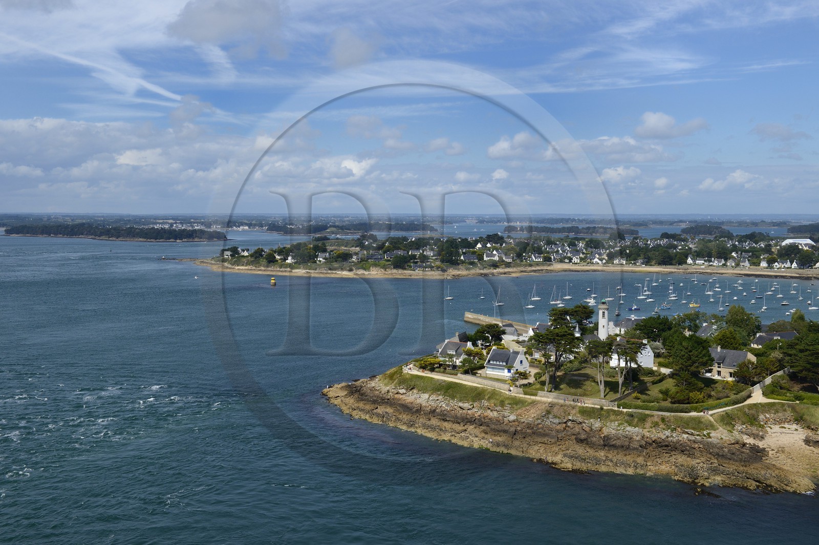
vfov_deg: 30.5
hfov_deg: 44.5
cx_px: 410
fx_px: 1000
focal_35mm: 44
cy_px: 272
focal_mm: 44
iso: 400
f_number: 10
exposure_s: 1/1000
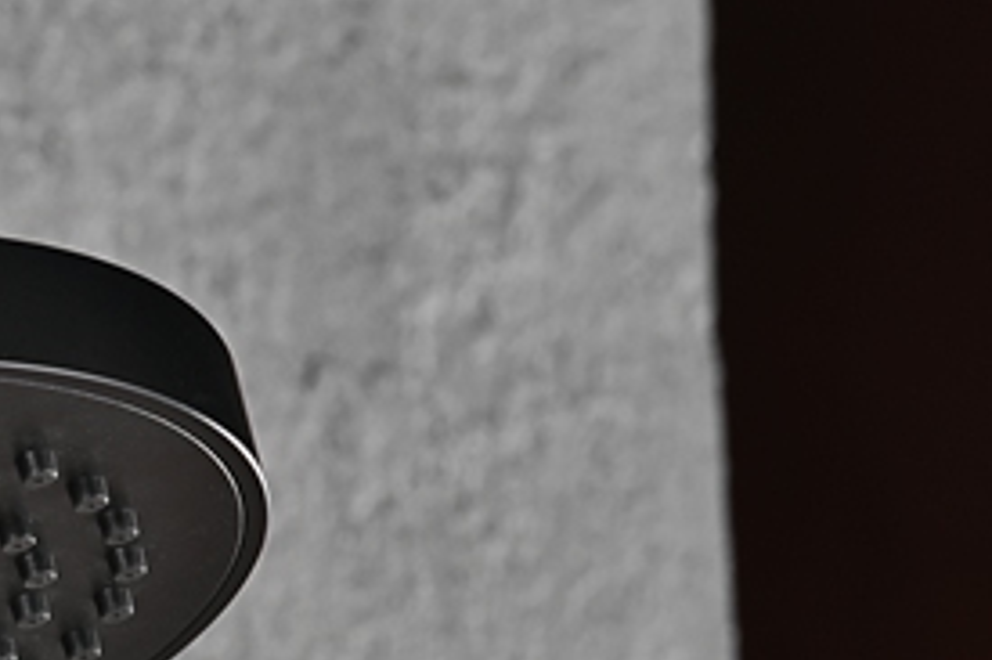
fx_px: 7022
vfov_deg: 5.4
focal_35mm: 255
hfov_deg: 7.9
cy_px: 770
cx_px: -599
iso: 160
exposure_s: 1/160
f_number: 11
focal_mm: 70
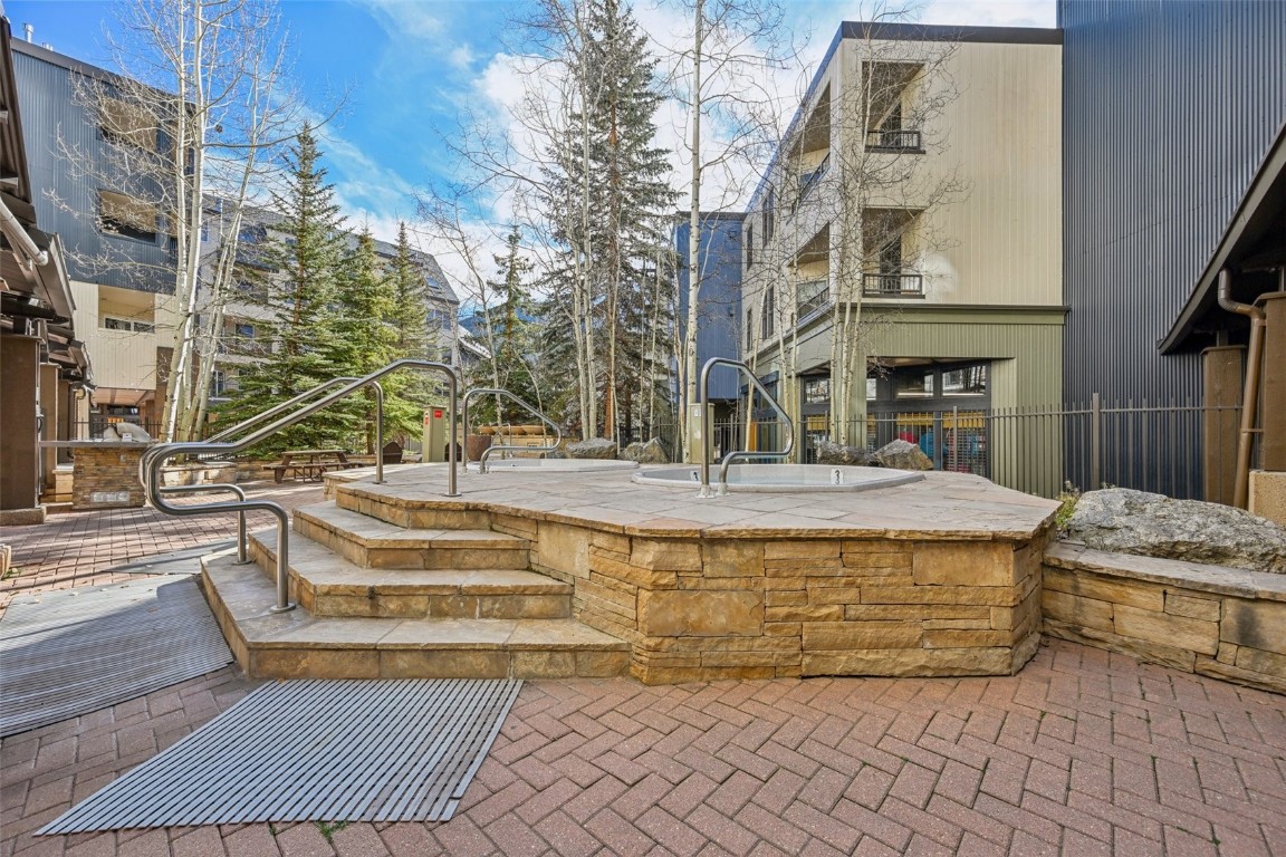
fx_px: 500
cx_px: 643
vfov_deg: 81.2
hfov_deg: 104.3
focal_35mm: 14
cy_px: 428
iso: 64
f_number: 8
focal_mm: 14
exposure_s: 1/50
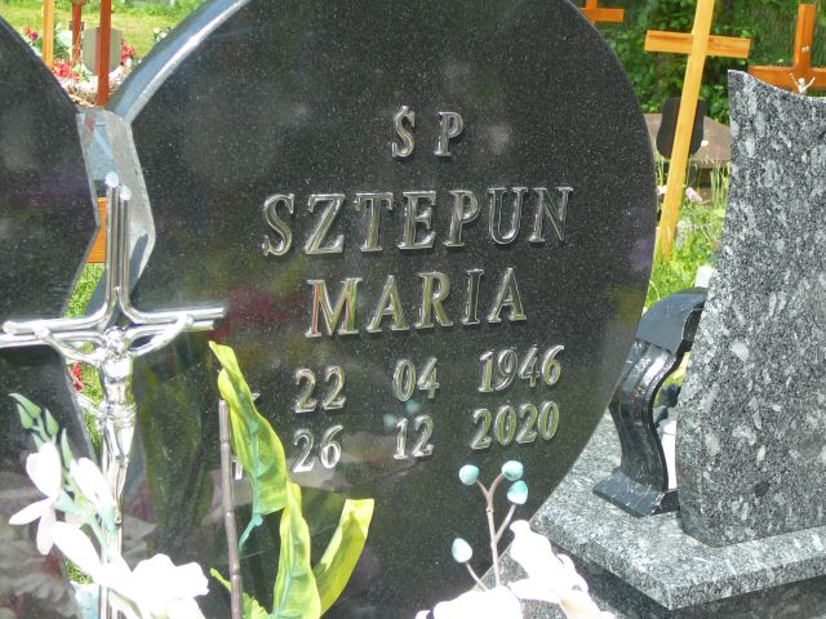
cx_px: 413
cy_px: 310
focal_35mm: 61
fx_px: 1456
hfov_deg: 31.7
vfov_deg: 24.0
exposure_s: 1/320
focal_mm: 9.1
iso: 80
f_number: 3.6
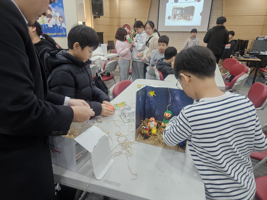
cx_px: 134
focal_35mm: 23
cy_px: 100
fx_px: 177
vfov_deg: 58.9
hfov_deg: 73.9
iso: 200
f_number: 1.8
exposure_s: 1/120
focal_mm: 5.4
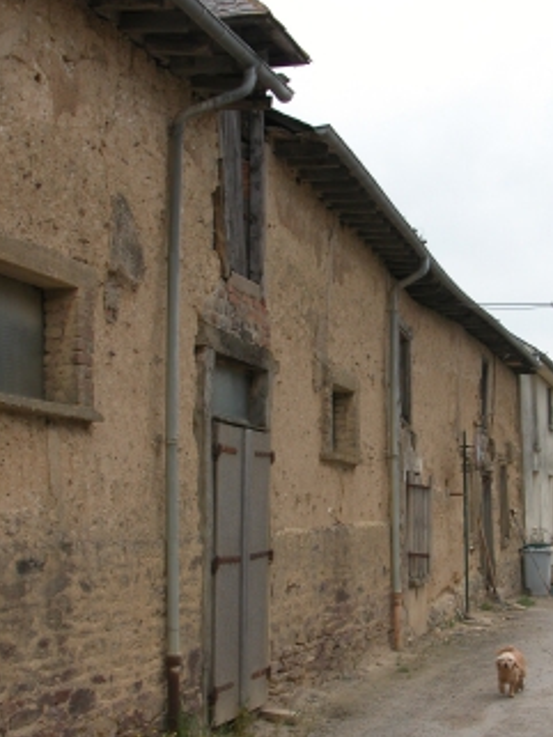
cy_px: 439
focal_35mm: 67
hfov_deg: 21.9
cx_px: 349
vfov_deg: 28.9
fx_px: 1426
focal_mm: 10.7
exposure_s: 1/216
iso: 100
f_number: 5.2
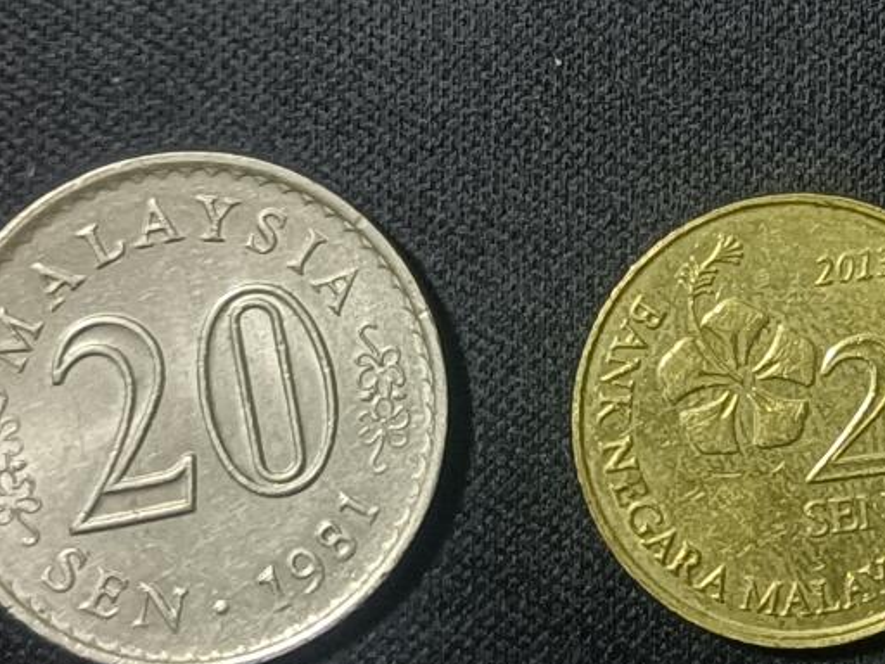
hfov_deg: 18.3
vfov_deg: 14.1
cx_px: 930
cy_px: 76
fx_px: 2659
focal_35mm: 104
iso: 1294
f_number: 1.8
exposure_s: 1/33.3
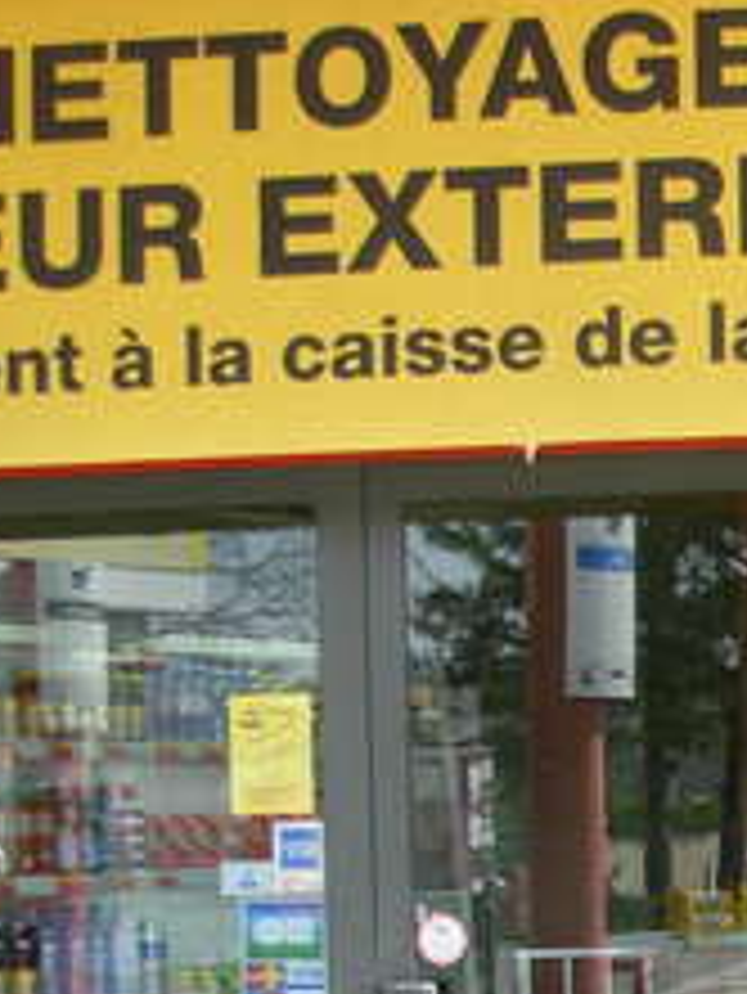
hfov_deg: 13.4
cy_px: 998
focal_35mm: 103
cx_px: 1206
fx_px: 2961
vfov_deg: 18.6
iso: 79
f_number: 2.9
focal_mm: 6.3
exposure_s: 1/242
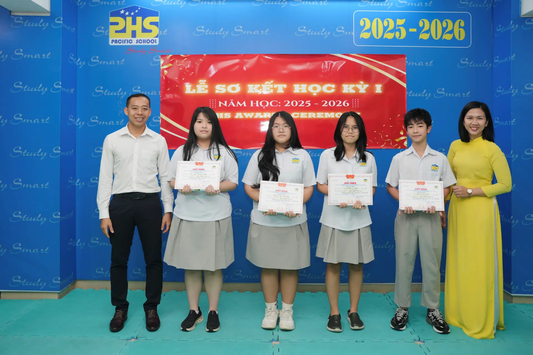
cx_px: 266
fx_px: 432
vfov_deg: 44.7
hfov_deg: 63.3
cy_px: 178
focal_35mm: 29
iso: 800
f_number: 4
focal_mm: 29.2
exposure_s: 1/160
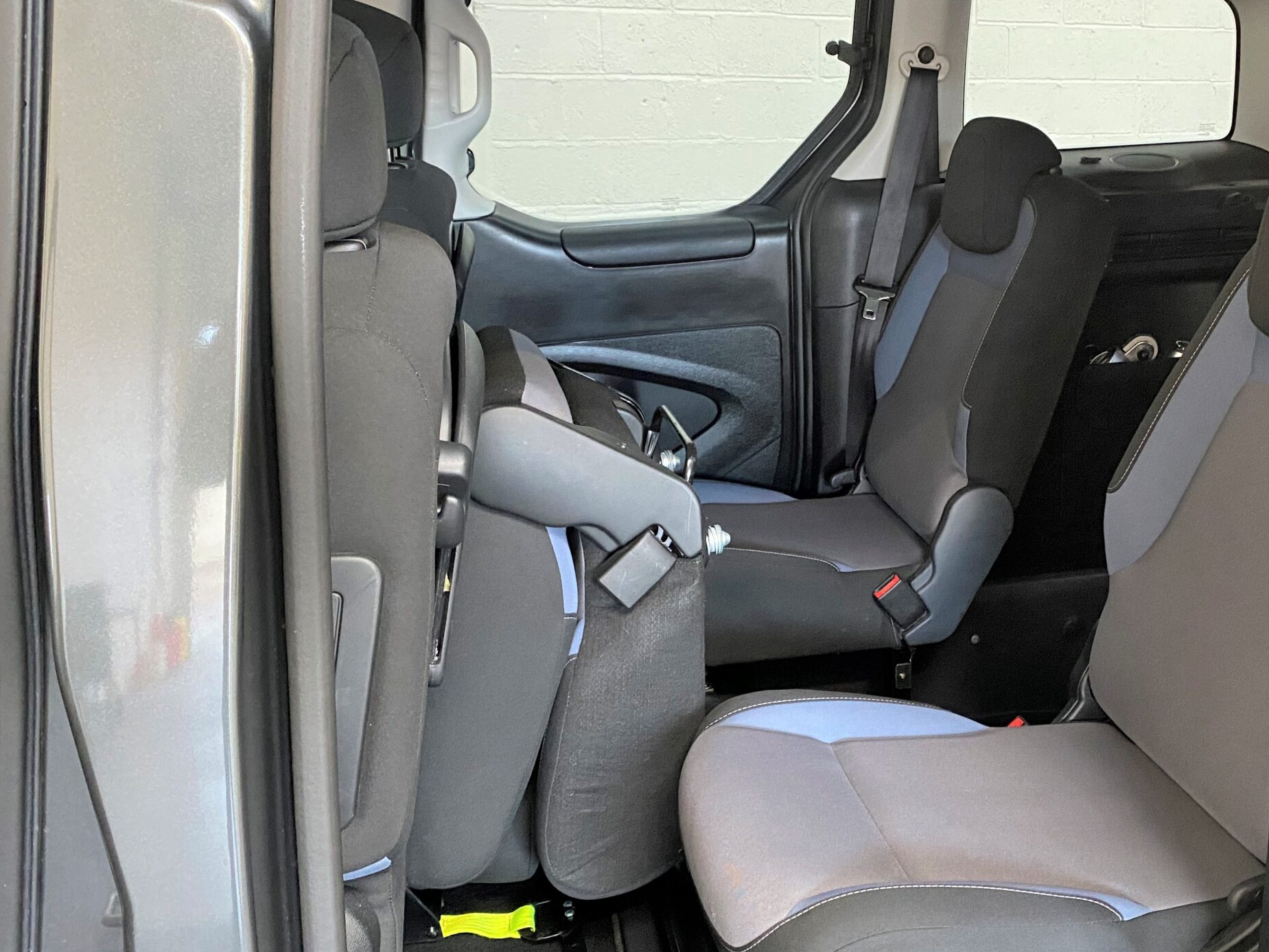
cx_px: 839
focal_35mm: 36
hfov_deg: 50.5
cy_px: 542
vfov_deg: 39.6
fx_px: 1320
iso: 500
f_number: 1.8
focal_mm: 4.25
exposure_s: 1/33
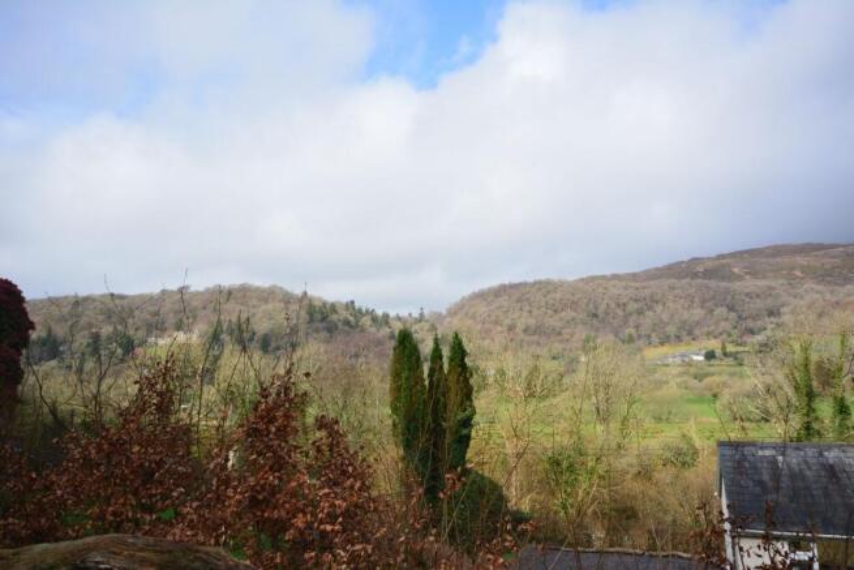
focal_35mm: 30
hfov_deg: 61.9
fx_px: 712
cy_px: 285
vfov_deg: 43.6
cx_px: 427
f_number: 10
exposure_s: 1/250
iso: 220
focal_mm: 20
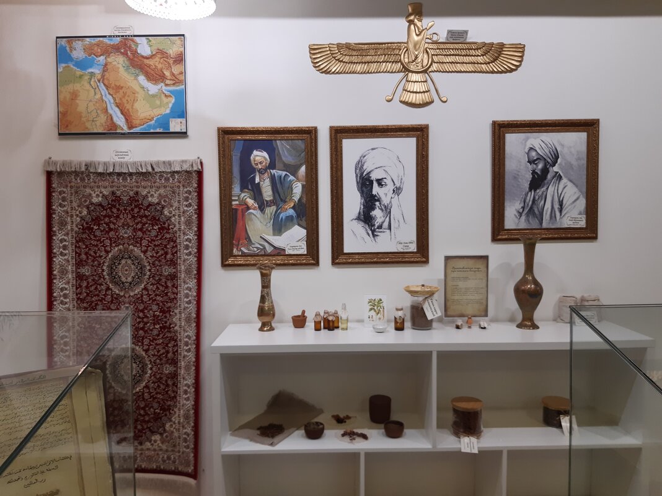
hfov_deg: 67.3
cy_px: 248
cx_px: 331
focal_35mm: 26
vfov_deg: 53.1
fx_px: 497
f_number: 1.7
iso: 80
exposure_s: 1/50
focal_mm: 3.92
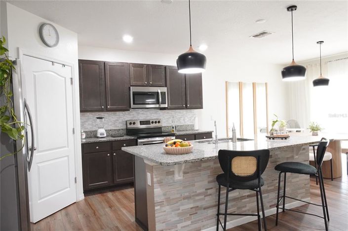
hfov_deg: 73.8
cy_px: 116
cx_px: 174
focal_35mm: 24
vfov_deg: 53.1
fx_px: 232
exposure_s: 1/30
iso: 5000
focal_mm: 16
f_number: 11
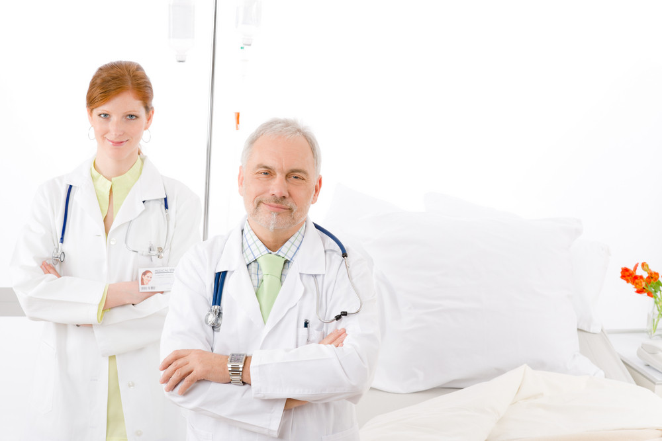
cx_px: 331
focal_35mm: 85
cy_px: 220
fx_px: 1563
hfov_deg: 23.9
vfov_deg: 16.1
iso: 100
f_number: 8
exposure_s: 1/200
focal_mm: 85
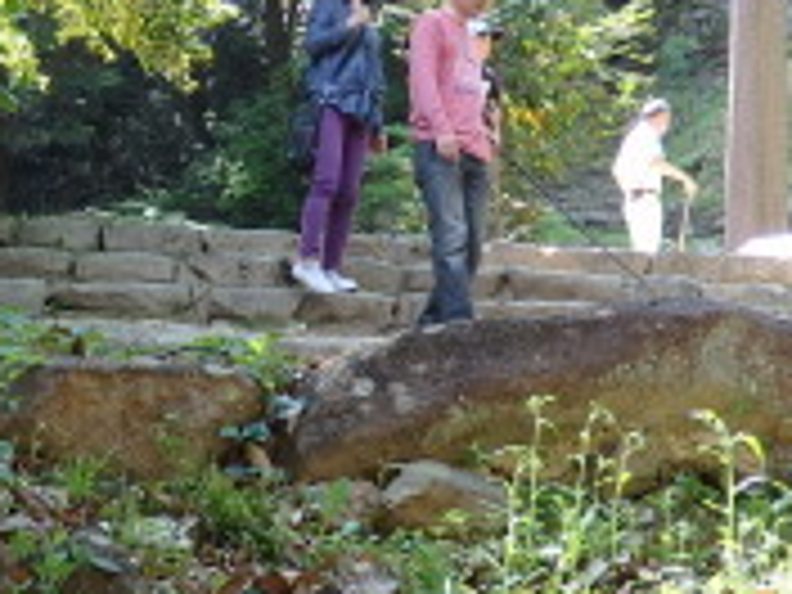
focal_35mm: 125
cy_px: 400
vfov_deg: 11.8
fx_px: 2860
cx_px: 144
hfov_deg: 15.6
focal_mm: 8.9
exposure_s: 1/60
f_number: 4
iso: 125
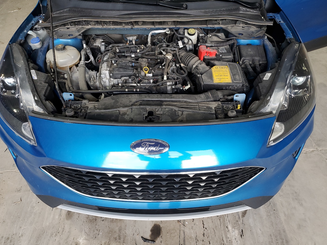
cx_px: 159
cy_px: 122
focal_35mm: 27
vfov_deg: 51.4
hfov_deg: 65.3
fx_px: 255
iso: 63
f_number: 1.5
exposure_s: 1/120
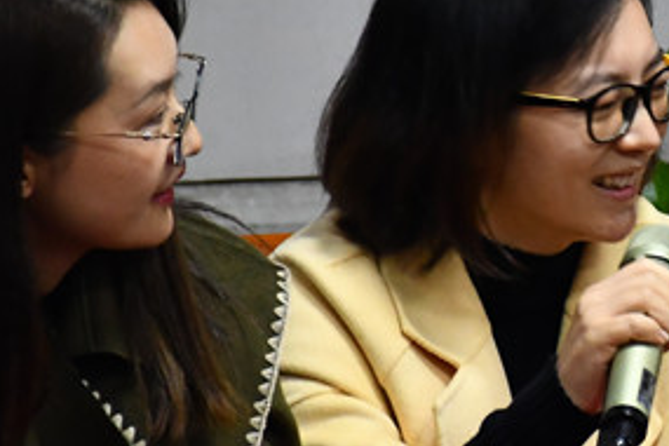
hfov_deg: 4.1
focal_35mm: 498
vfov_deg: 2.8
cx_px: 695
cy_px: 138
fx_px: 9254
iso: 3200
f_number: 5.3
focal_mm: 95
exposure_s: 1/80
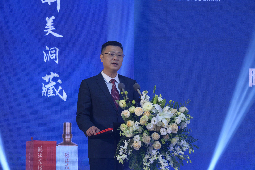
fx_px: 850
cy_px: 85
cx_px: 128
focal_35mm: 120
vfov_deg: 11.4
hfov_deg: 17.1
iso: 2000
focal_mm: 120
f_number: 13
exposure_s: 1/160
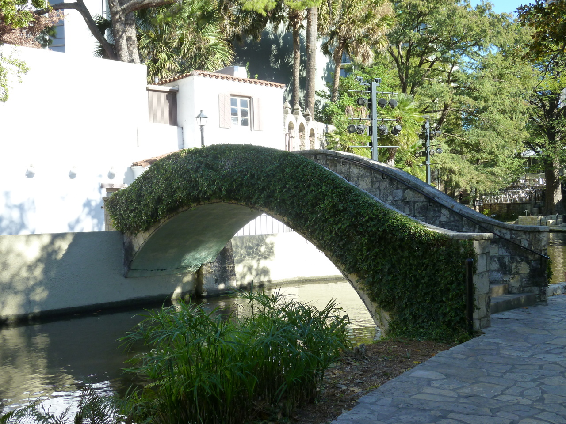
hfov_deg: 49.0
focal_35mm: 38
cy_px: 212
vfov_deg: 37.7
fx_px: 621
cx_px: 283
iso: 125
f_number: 3.9
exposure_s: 1/160
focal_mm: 6.7
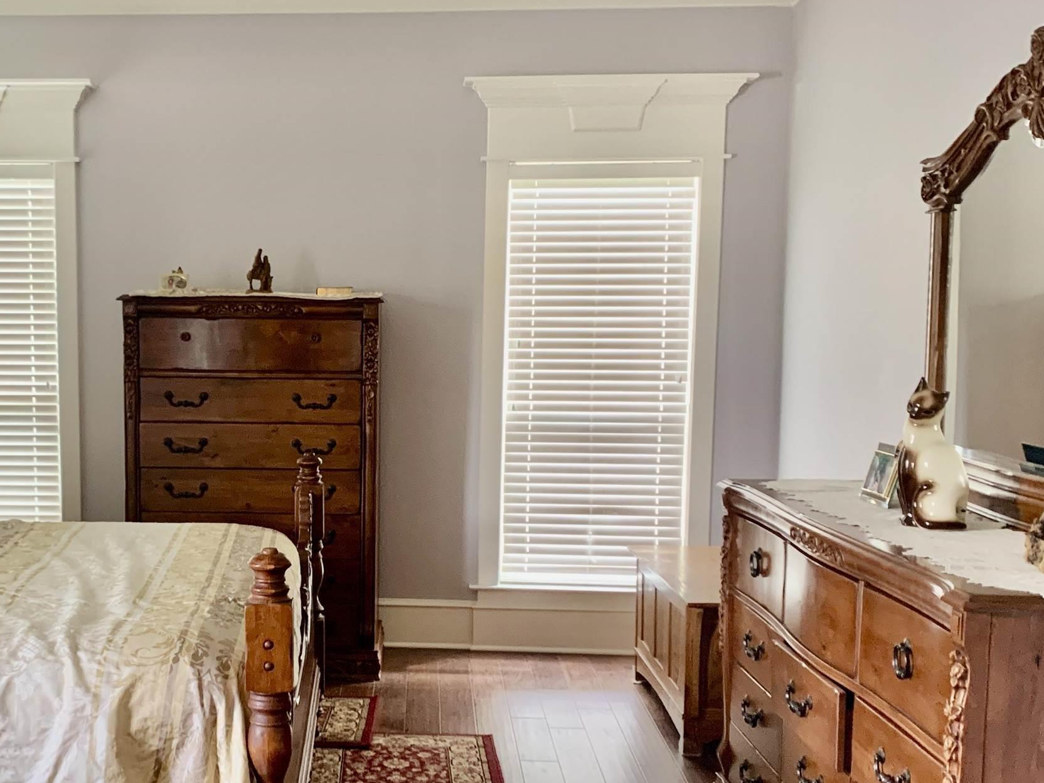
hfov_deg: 38.9
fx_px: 1448
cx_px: 296
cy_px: 494
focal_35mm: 48
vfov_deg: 30.1
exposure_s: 1/60
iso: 200
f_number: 1.8
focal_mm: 4.25
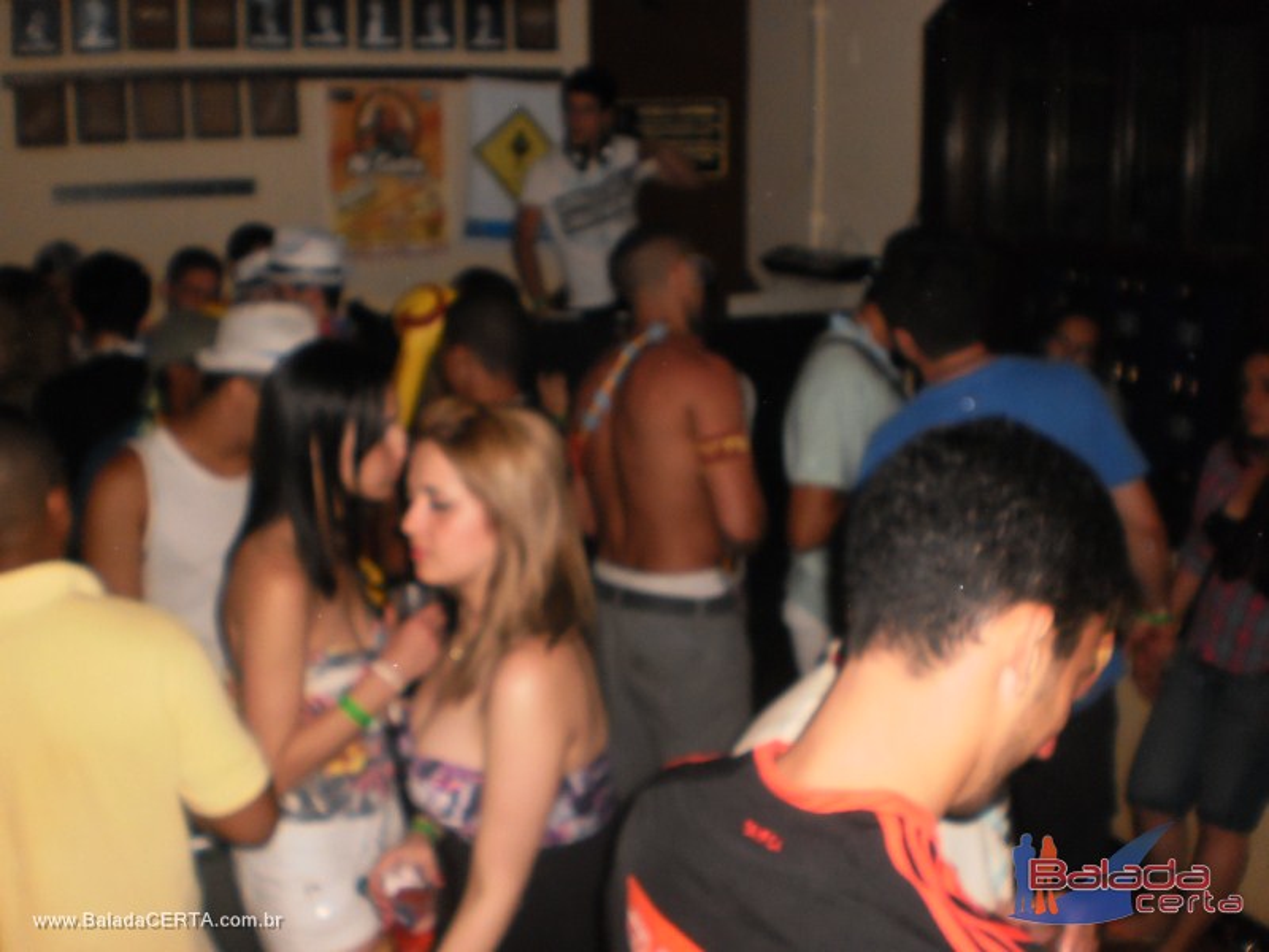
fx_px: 1320
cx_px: 634
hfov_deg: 51.4
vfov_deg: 39.7
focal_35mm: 36
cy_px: 476
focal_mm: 6.3
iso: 200
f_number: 3.1
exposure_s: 1/30
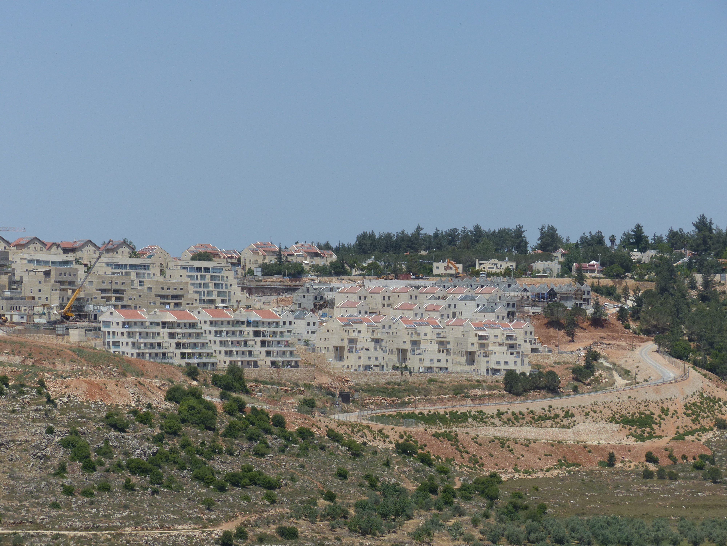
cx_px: 364
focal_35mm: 140
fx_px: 2940
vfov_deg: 10.6
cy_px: 273
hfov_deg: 14.1
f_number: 3.5
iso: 100
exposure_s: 1/2000
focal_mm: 25.2
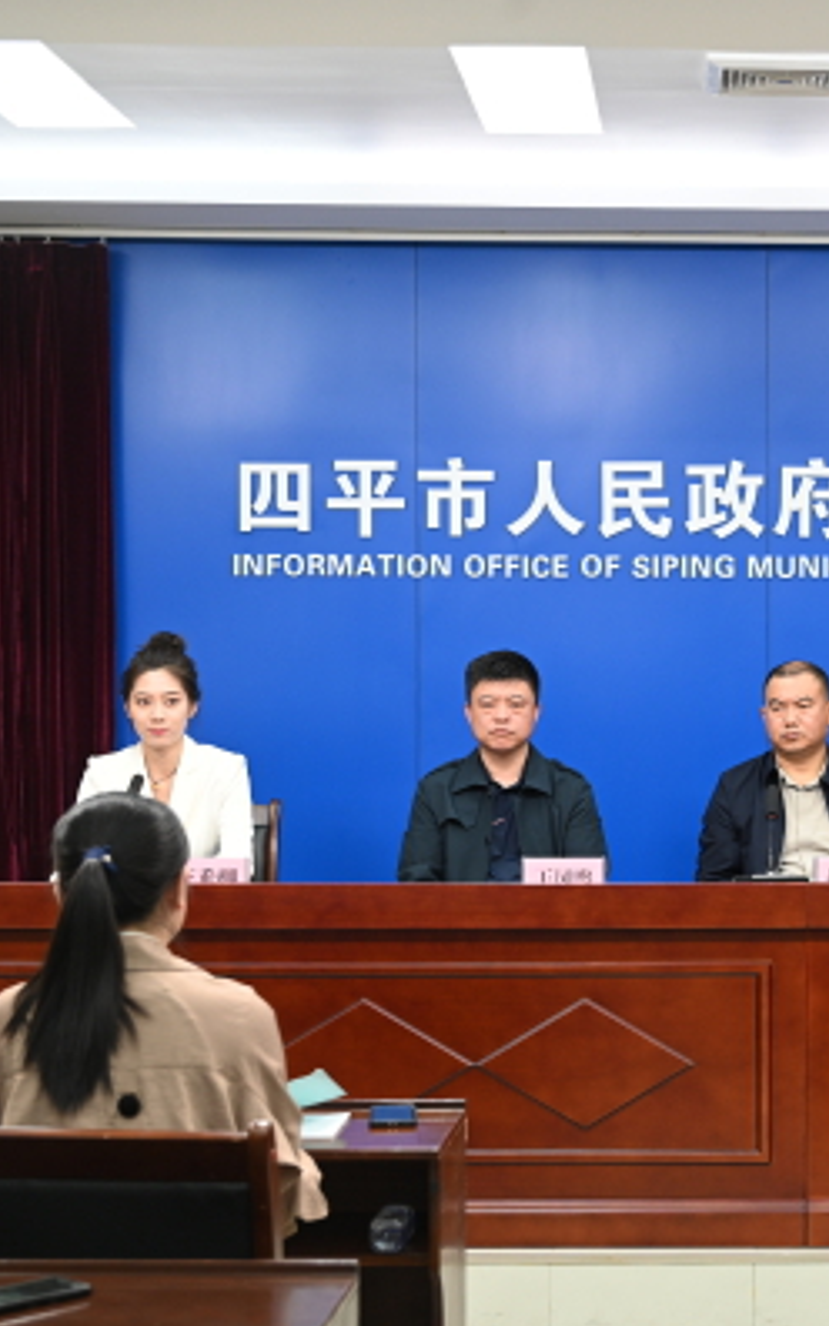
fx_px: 2567
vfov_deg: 29.0
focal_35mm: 71
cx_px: 806
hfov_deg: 17.9
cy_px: 665
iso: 500
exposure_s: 1/60
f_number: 4
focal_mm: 46
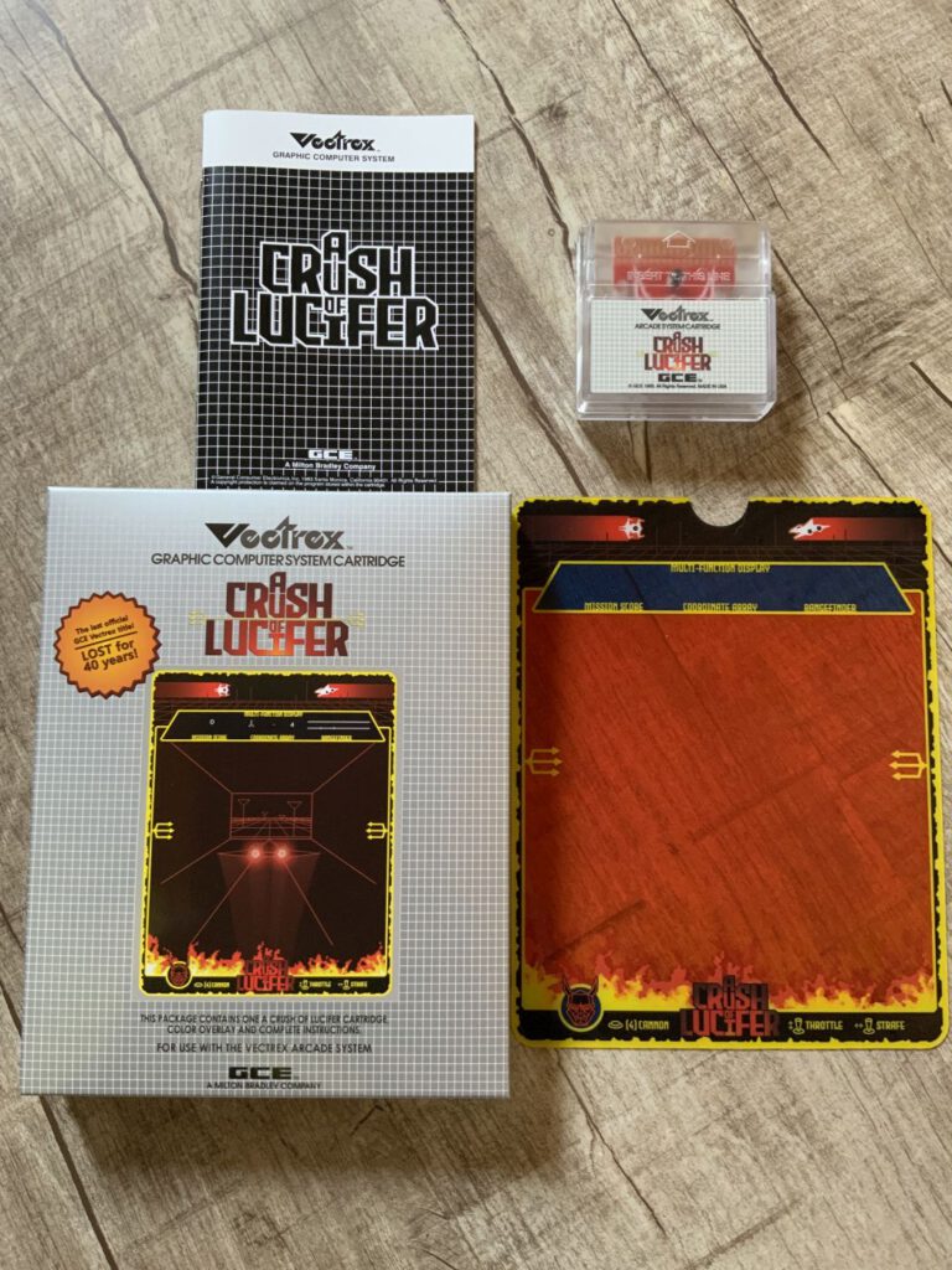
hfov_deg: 48.2
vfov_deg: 61.7
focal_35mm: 29
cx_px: 476
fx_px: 1063
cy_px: 635
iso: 200
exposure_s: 1/60
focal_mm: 3
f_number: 1.8
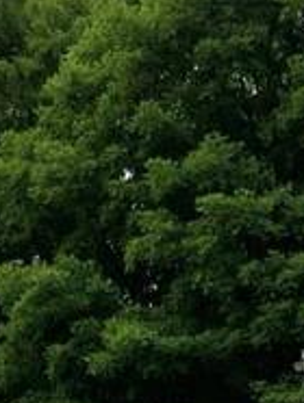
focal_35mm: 187
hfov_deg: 7.9
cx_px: 235
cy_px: 899
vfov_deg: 9.6
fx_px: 2185
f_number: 1.8
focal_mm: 3
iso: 16
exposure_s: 1/962
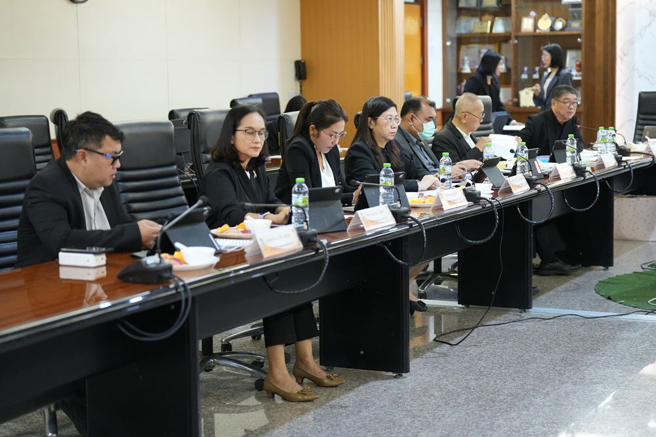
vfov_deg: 19.4
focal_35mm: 70
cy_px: 218
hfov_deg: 28.9
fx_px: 1275
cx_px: 328
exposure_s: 1/125
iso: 5000
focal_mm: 70
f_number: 2.8
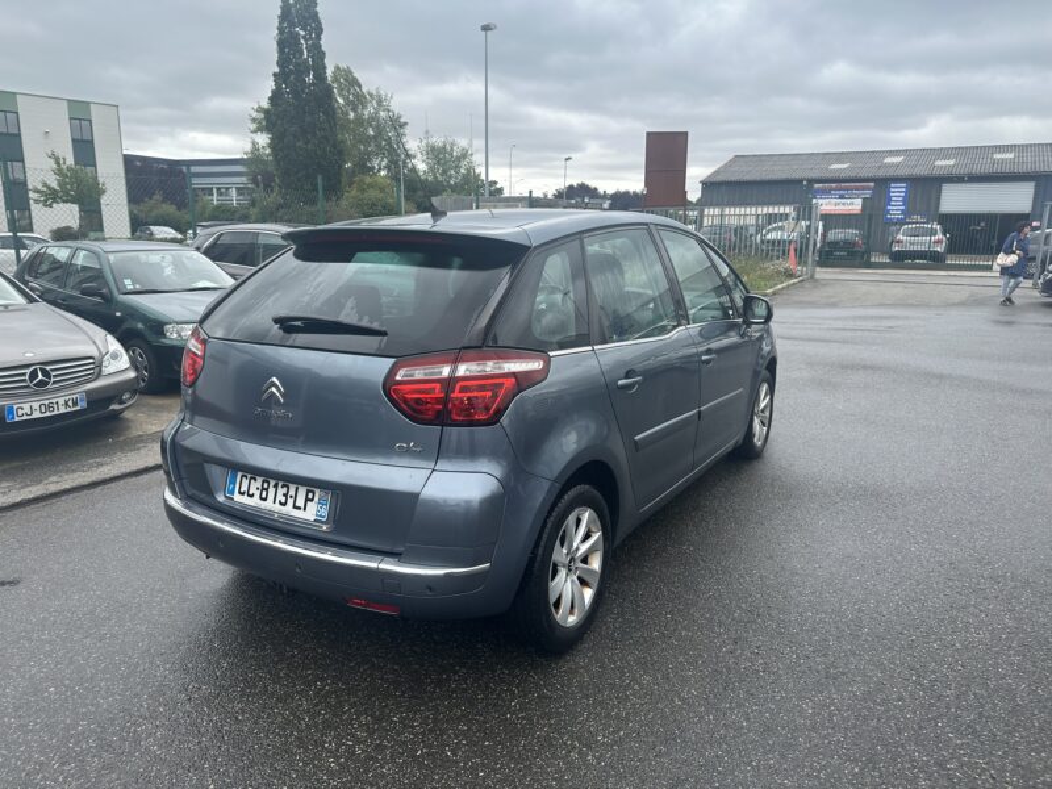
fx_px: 729
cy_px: 394
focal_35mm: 24
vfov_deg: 56.8
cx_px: 526
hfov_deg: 71.6
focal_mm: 6.86
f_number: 1.78
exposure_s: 1/1692
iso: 80
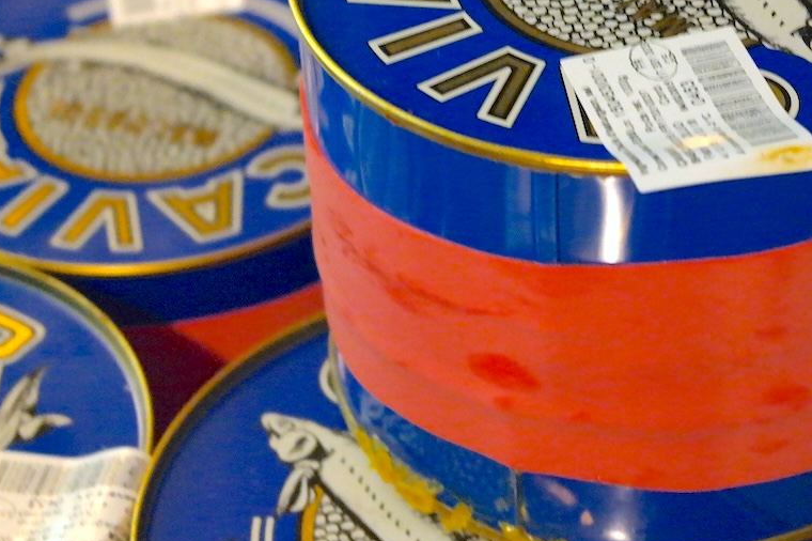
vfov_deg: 12.5
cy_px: 144
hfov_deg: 18.7
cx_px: 599
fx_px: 2457
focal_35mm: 109
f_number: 5
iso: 3200
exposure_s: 1/15
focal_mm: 45
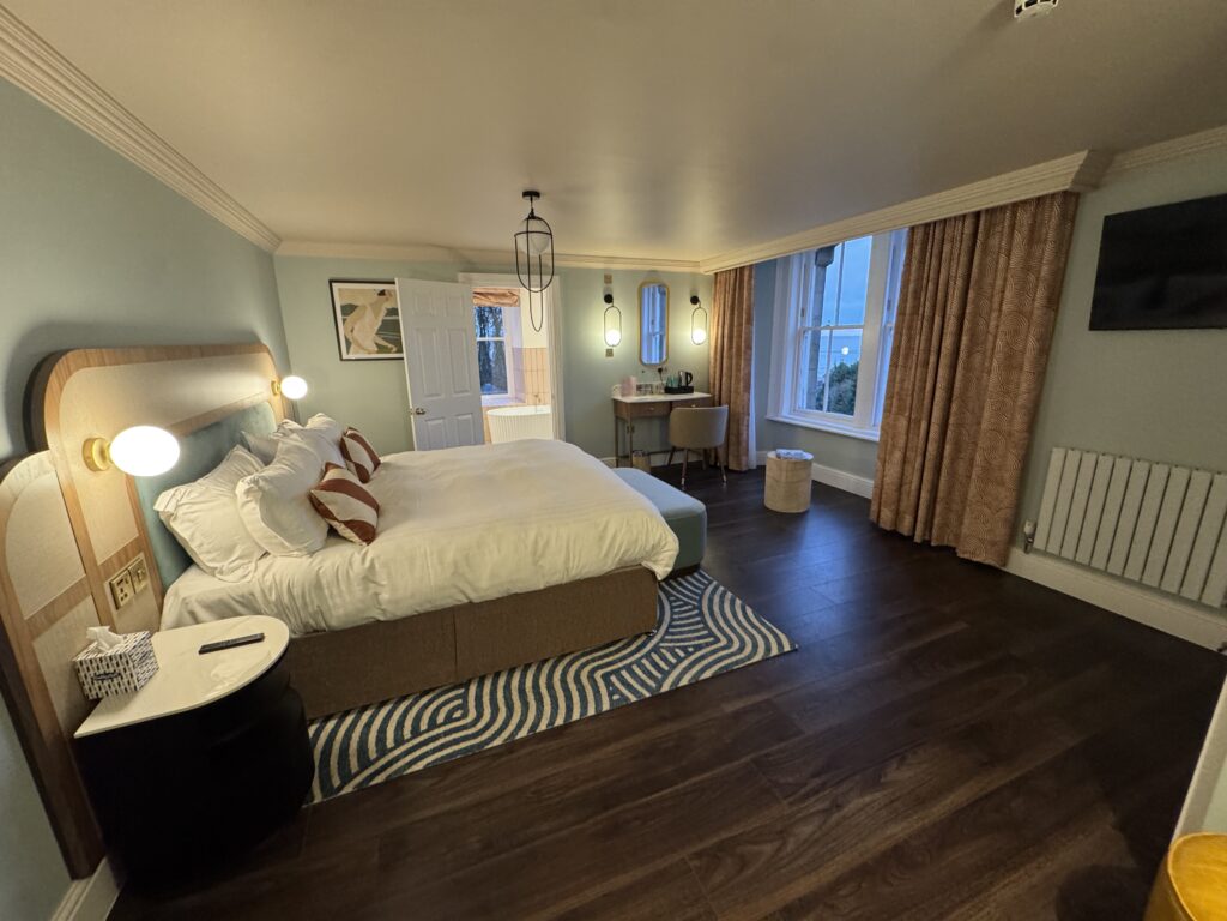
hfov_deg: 102.1
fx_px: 496
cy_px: 460
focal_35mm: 14
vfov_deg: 85.7
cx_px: 614
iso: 400
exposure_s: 1/50
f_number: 2.2
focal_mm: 2.22
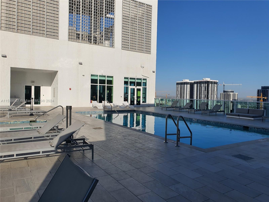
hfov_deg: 67.3
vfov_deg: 53.1
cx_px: 134
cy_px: 101
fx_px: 202
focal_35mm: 26
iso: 50
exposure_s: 1/4144
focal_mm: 4.3
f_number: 2.4
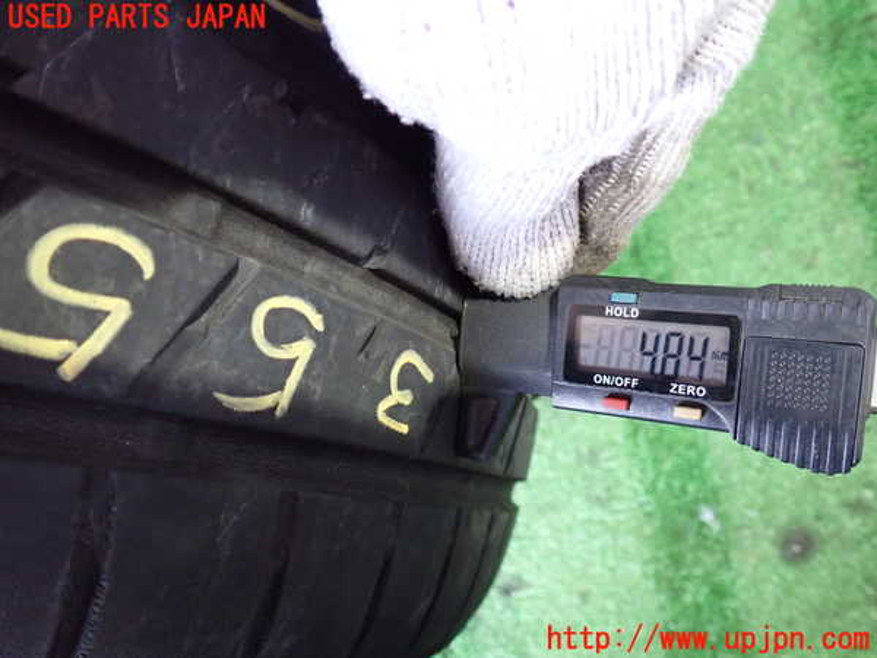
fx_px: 760
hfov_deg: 60.0
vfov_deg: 46.8
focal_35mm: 30
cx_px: 438
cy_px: 329
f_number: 2.3
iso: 800
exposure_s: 1/30
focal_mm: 5.4
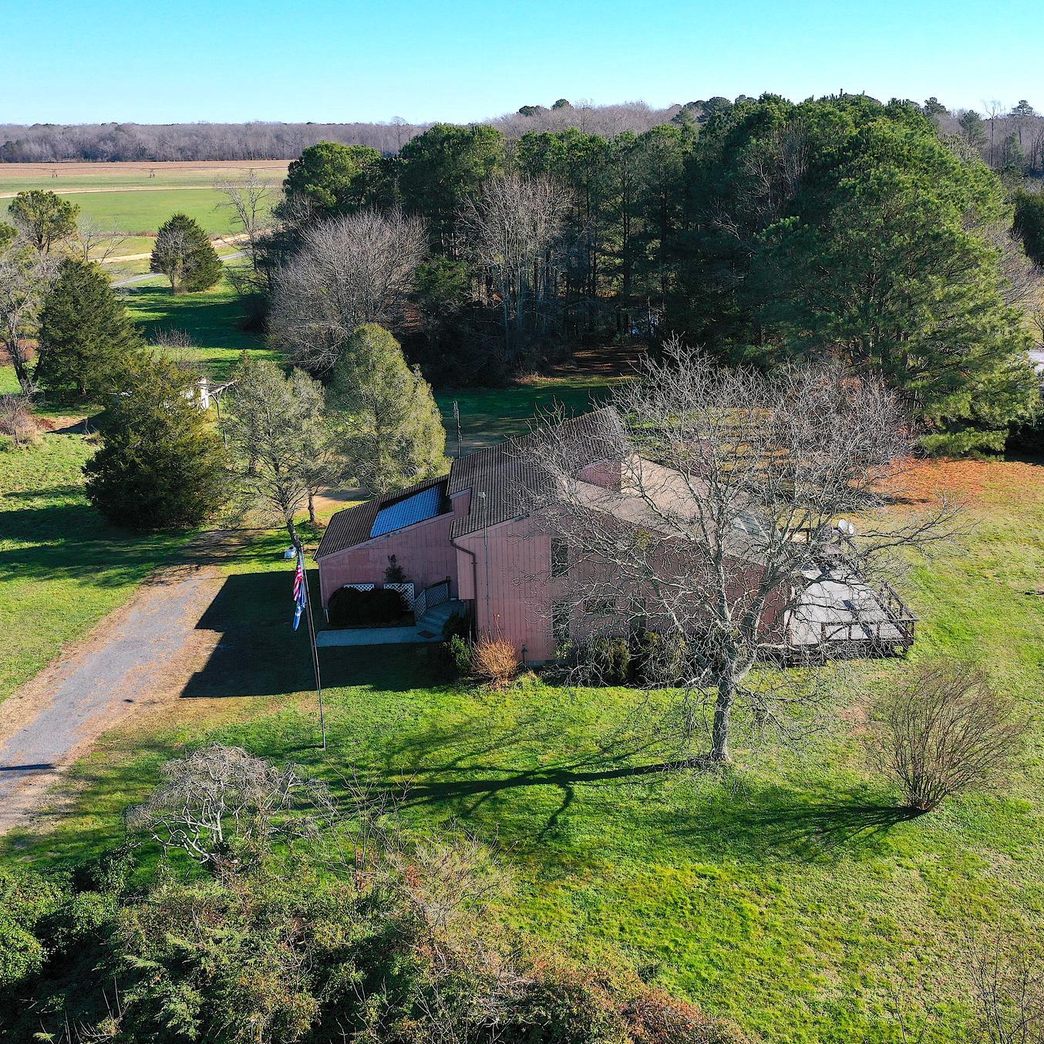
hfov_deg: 46.0
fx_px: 1228
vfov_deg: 46.0
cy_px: 520
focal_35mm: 36
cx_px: 580
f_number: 5.6
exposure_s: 1/500
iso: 100
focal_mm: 10.26
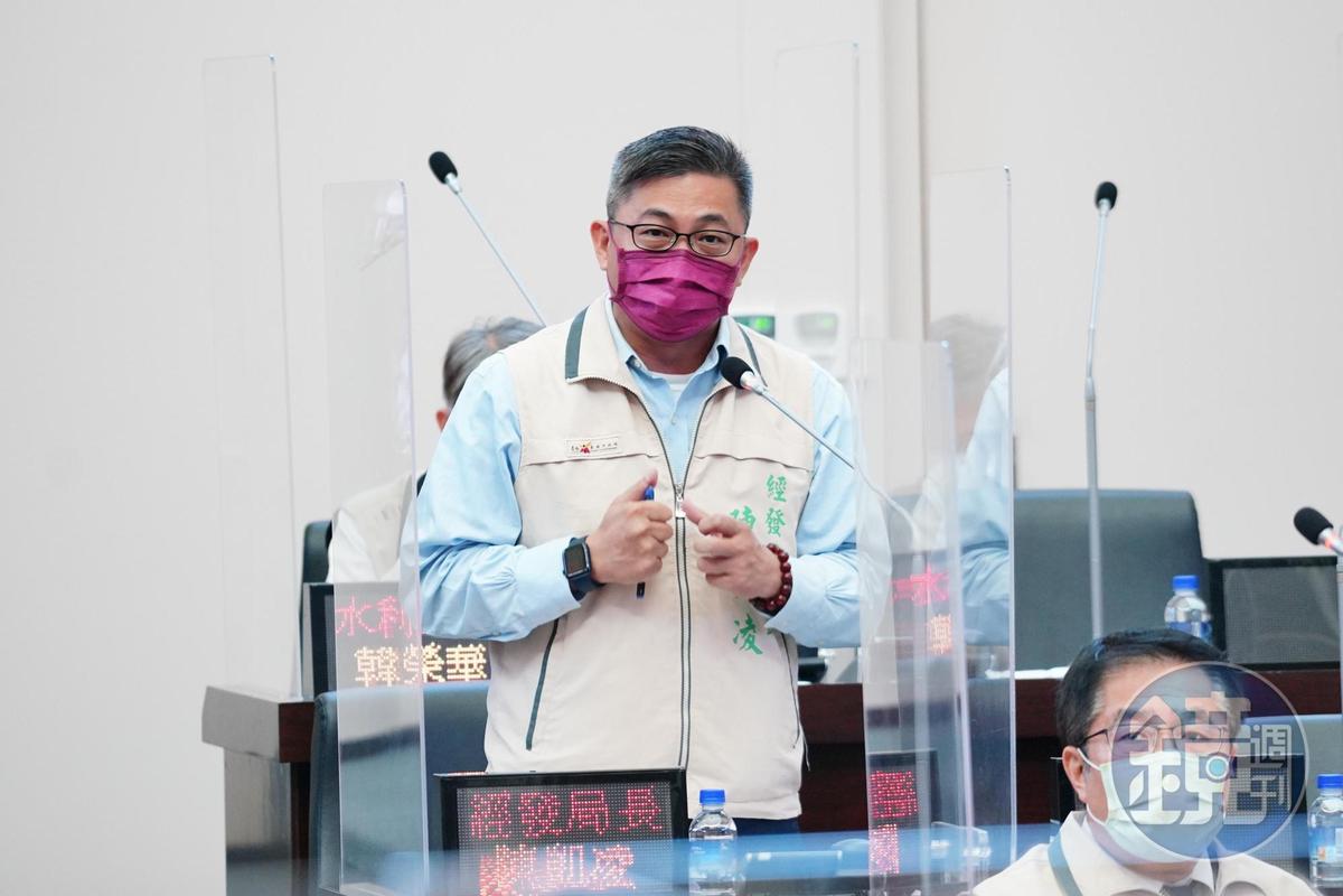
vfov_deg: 4.8
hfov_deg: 7.2
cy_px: 448
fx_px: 10743
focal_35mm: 288
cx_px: 672
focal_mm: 192
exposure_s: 1/125
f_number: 4
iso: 3200
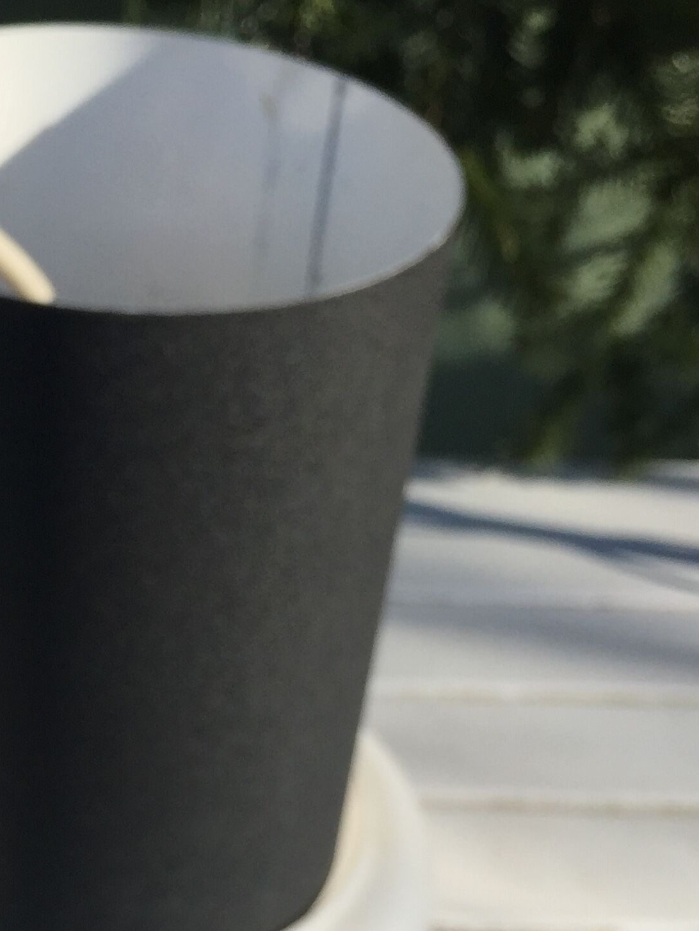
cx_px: 38
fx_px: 1750
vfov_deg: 29.0
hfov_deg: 21.9
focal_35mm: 65
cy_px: 776
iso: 32
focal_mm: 4.15
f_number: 2.2
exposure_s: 1/1412
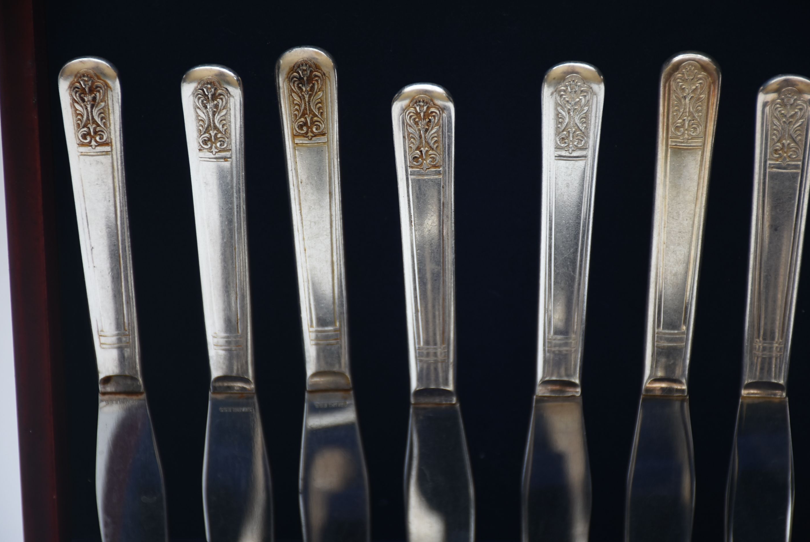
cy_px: 278
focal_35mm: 194
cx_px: 428
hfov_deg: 10.6
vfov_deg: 7.1
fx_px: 4369
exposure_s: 1/60
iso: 200
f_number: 6.3
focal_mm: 122
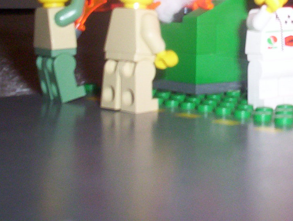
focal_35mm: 85
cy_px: -18
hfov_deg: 22.0
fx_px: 721
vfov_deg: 16.9
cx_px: 304
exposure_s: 1/60
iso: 140
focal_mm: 4.99
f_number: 4.5
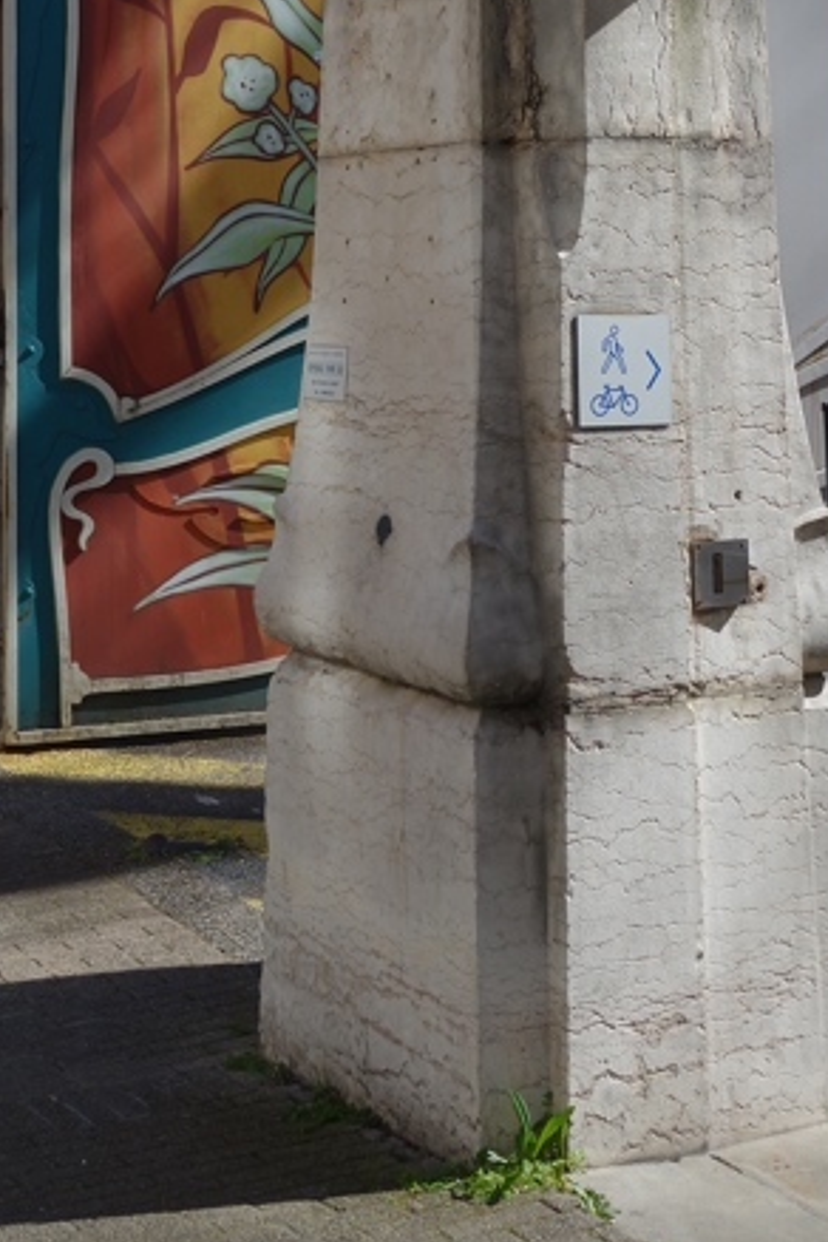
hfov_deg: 19.8
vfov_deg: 28.1
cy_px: 48
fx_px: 2346
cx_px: 179
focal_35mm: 68
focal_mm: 11.46
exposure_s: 1/320
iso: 125
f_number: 5.6
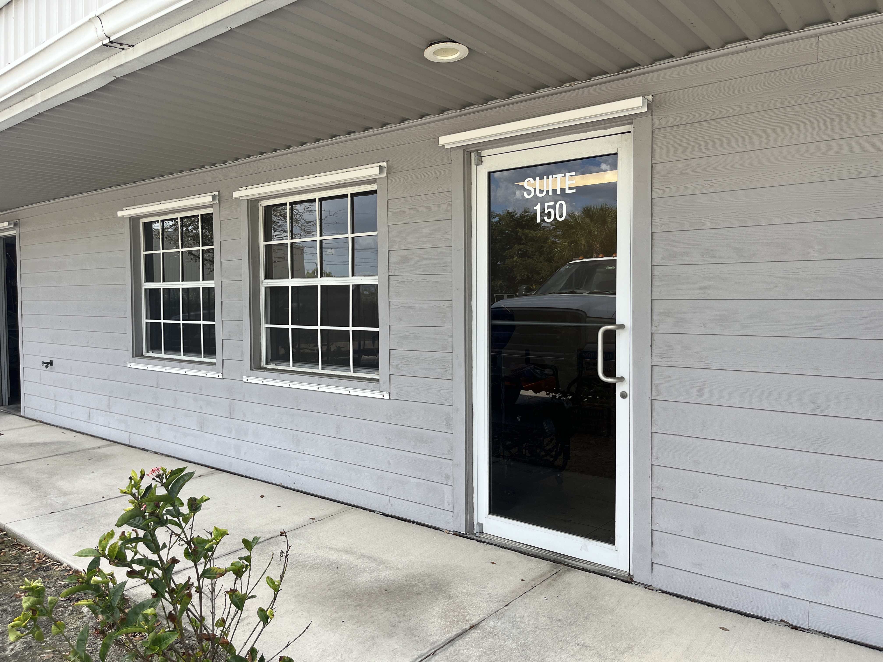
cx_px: 442
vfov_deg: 53.1
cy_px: 331
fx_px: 663
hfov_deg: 67.3
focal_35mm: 26
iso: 50
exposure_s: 1/684
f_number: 1.6
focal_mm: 5.1
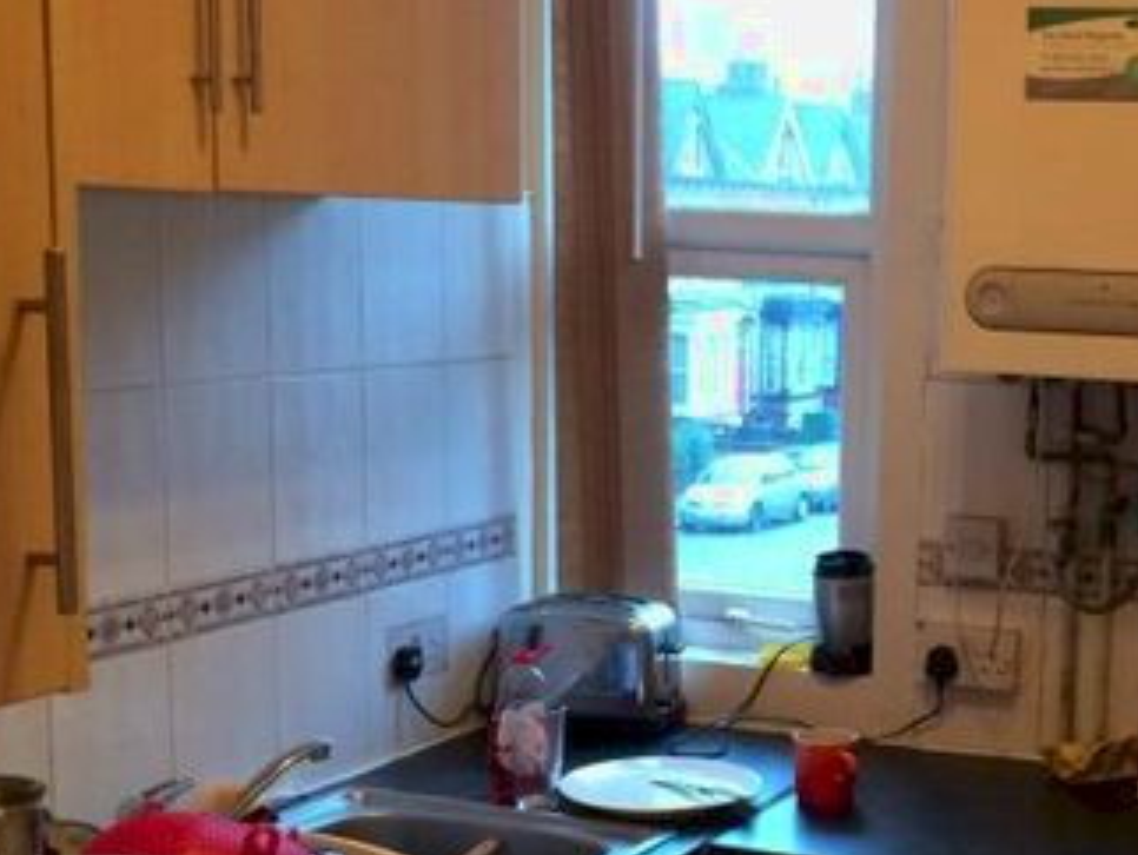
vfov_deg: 23.2
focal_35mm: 63
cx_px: 1018
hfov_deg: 29.5
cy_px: 553
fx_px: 2073
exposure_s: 1/33
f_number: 2.2
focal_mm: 4.15
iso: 320
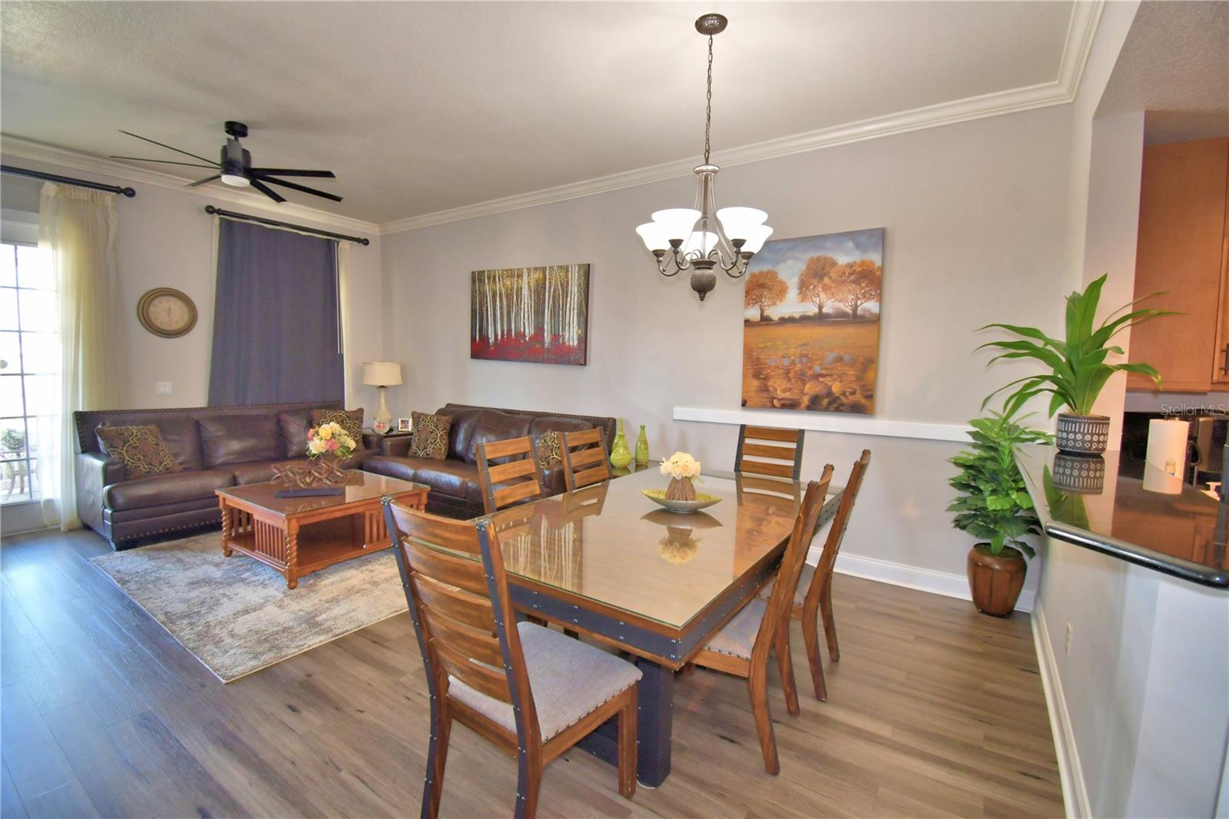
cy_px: 410
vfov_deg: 77.3
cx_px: 614
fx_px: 512
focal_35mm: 15
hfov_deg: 100.4
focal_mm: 10
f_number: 4.5
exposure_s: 1/30
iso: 400
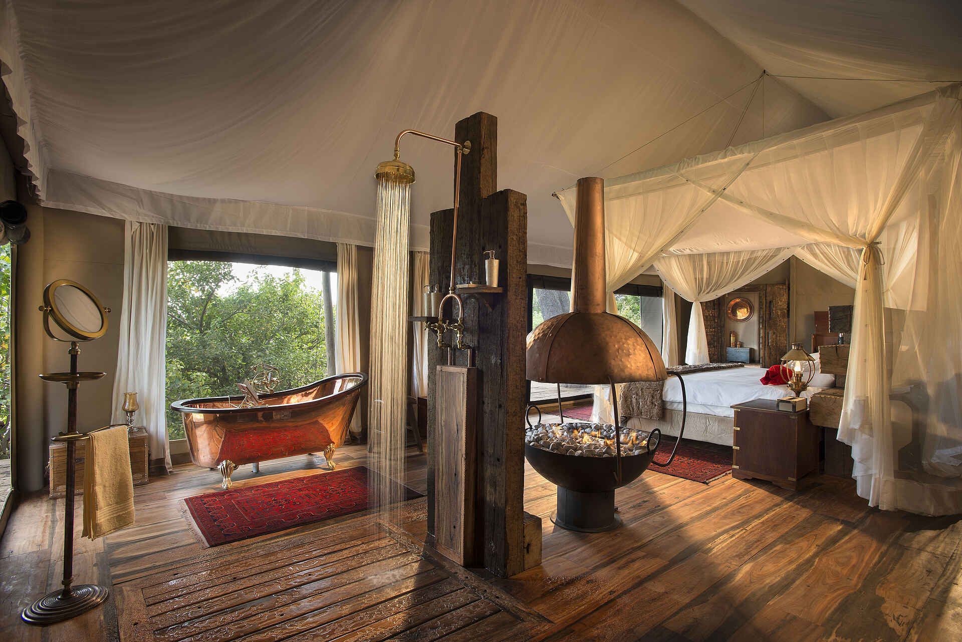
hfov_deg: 86.9
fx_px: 508
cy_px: 321
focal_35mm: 19
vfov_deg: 64.6
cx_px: 481
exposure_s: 1/15
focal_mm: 19
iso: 200
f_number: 9.5
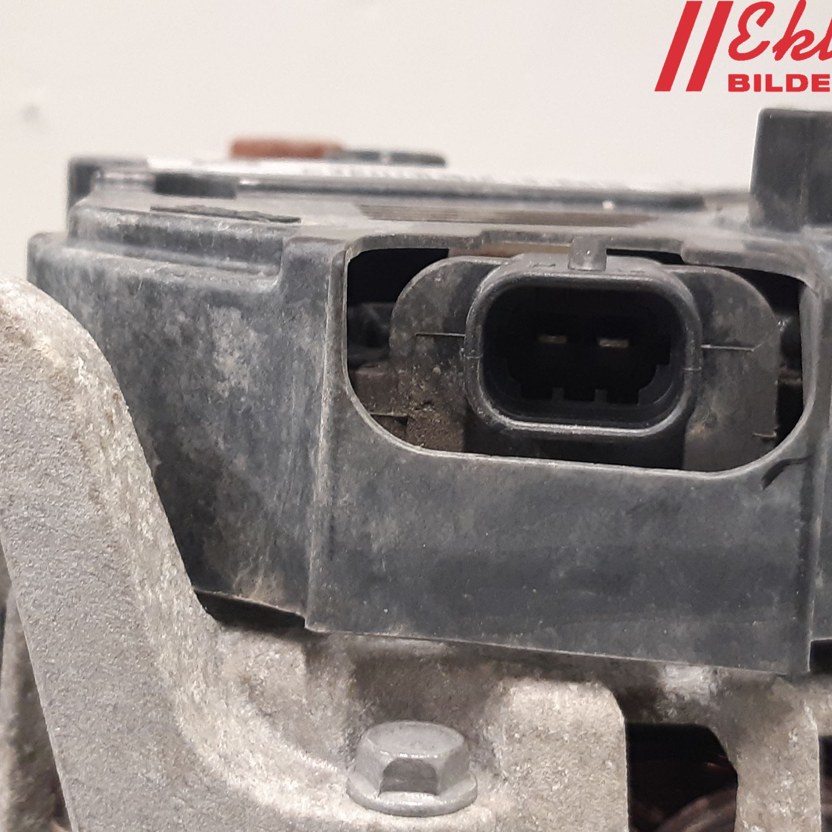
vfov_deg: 52.5
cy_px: 420
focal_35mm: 31
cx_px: 430
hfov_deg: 52.5
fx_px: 843
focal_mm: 3.93
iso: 250
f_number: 1.7
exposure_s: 1/33
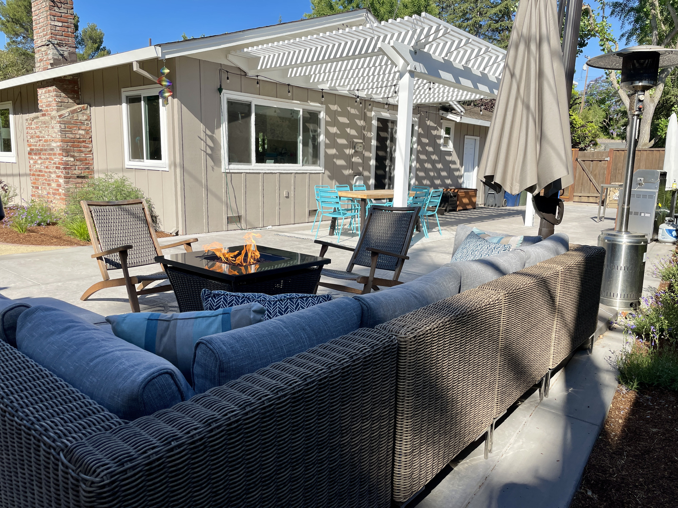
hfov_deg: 67.3
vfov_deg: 53.1
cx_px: 339
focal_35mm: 26
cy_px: 254
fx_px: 509
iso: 32
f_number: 1.6
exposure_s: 1/2959
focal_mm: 4.2
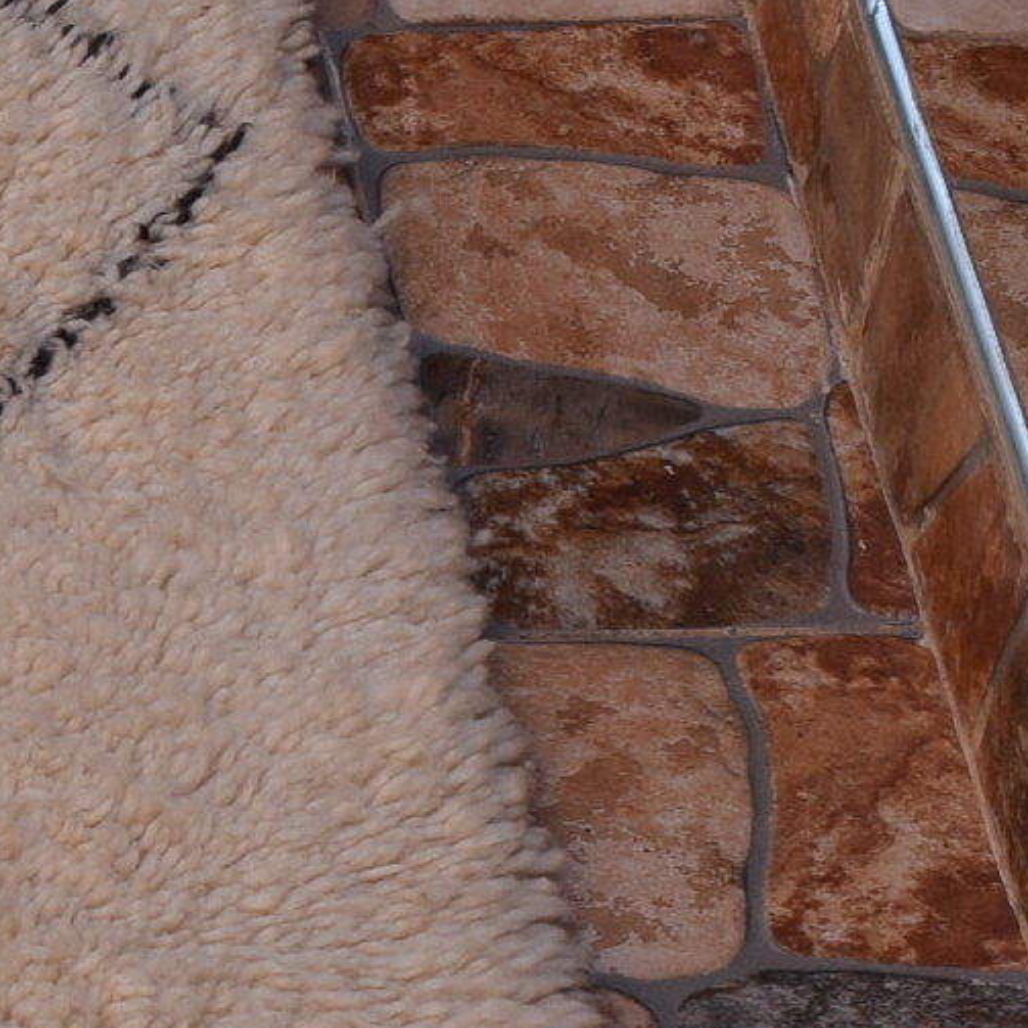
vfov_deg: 10.5
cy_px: 650
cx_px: -1330
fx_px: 5611
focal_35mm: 167
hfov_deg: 9.5
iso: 250
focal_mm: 22
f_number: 8
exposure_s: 1/250
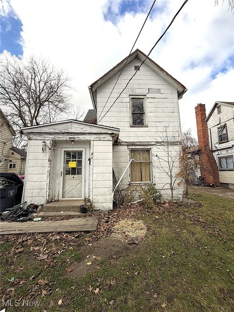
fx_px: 126
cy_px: 156
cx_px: 117
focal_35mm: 14
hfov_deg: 85.7
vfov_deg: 102.1
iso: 32
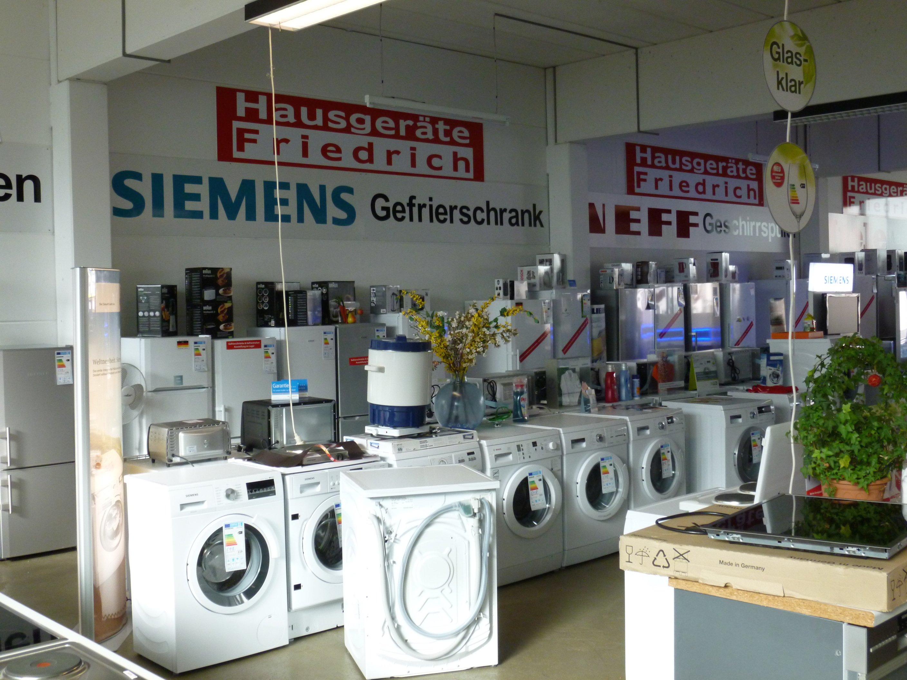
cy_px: 340
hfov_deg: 45.8
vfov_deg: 35.1
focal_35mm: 41
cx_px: 454
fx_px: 1074
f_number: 3.8
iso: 320
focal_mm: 7.4
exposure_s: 1/60
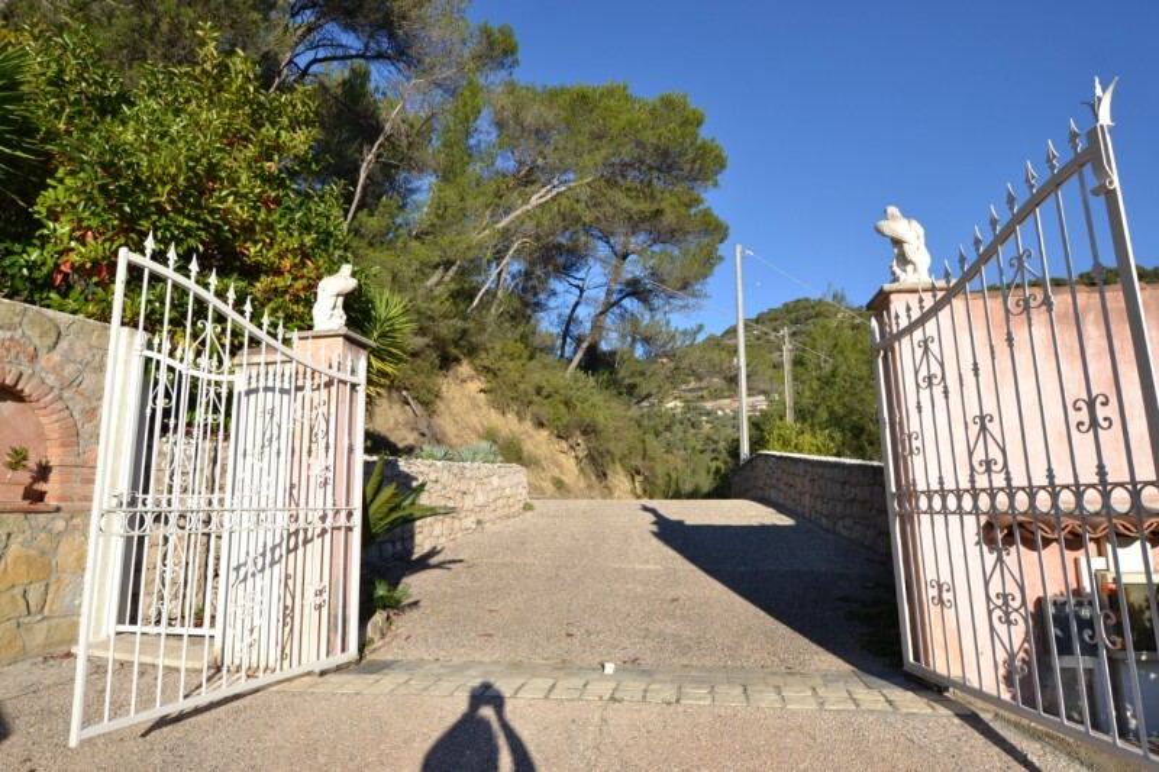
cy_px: 386
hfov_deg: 85.4
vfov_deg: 63.2
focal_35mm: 20
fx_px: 628
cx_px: 580
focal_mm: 13
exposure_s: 1/200
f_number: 7.1
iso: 100
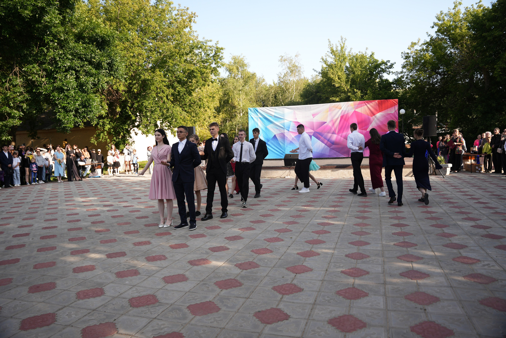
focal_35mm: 27
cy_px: 169
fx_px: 385
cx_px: 253
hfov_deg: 66.6
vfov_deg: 47.3
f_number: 2.8
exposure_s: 1/500
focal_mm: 27.4
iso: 160
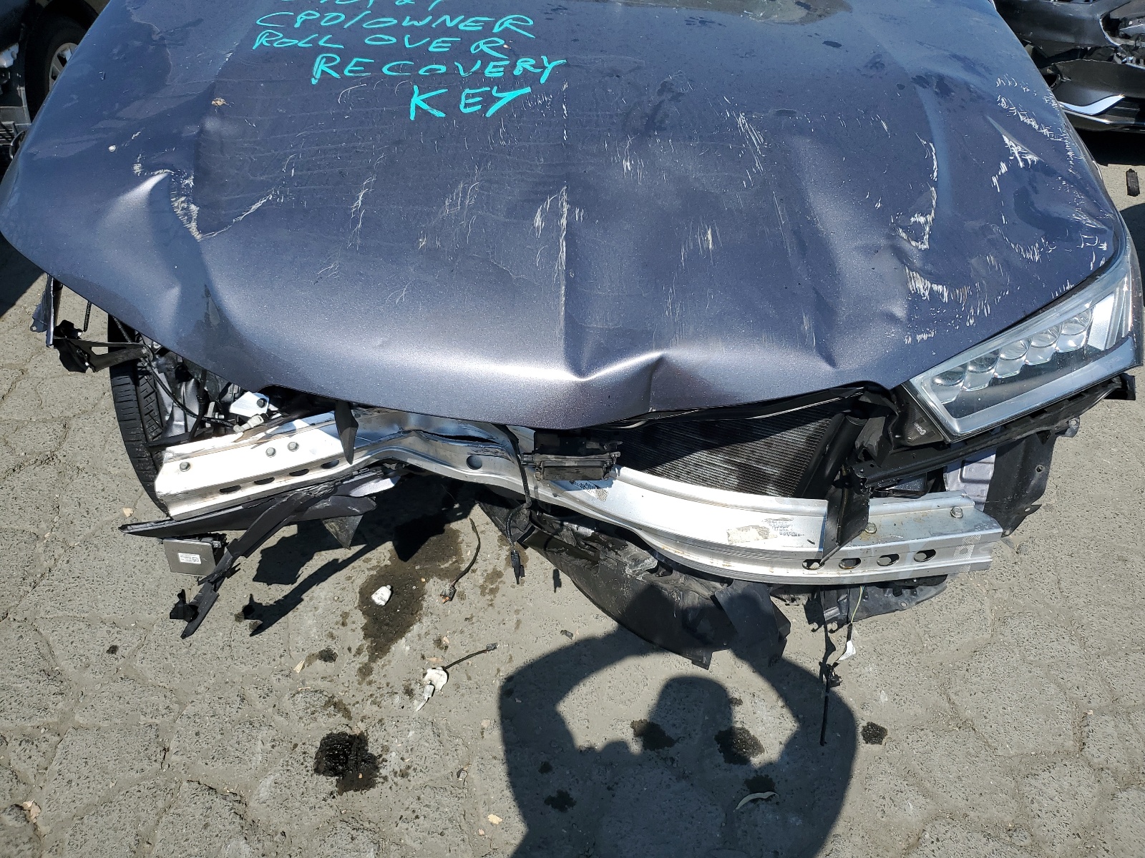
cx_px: 572
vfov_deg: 53.1
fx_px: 860
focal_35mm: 26
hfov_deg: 67.3
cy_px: 429
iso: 50
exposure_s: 1/3333
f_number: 1.5
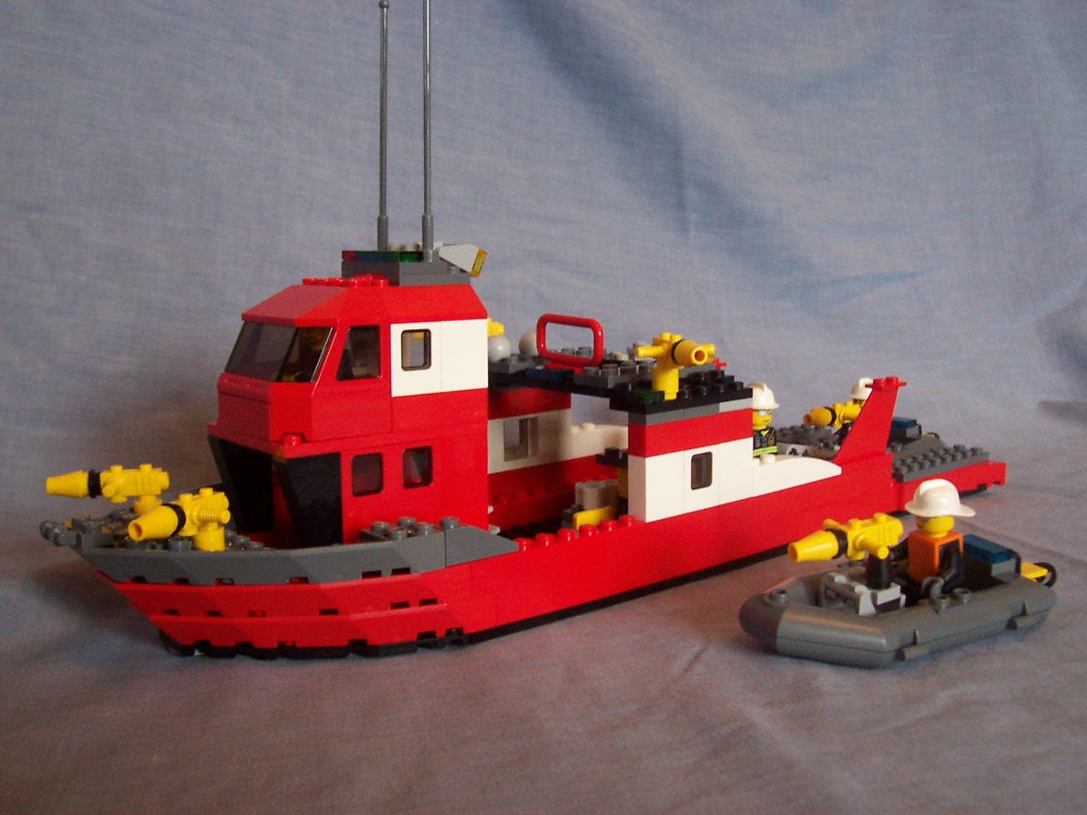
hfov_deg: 50.1
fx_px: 1162
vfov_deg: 38.7
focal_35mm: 37
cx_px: 544
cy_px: 408
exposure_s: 1/20
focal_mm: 5.6
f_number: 2.8
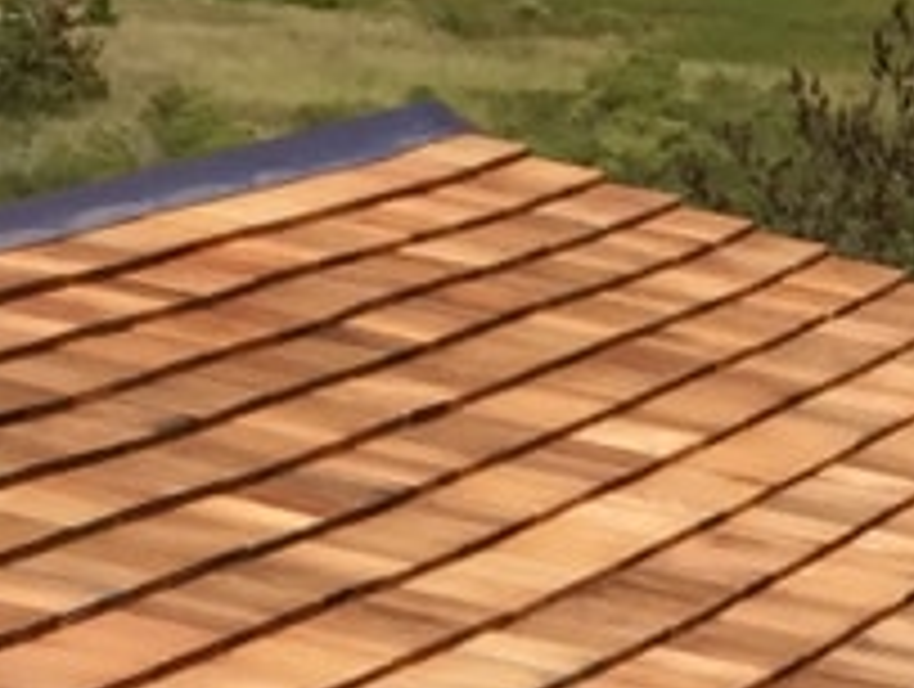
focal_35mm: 190
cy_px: 1830
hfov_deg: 10.4
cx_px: 547
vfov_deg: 7.2
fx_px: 5026
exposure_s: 1/3597
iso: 32
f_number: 2.2
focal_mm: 4.15
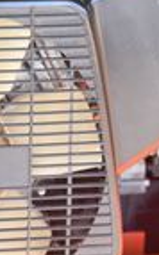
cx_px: -45
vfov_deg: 7.1
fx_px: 2050
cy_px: 50
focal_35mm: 295
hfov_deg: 4.4
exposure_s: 1/500
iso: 1250
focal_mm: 55
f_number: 6.3
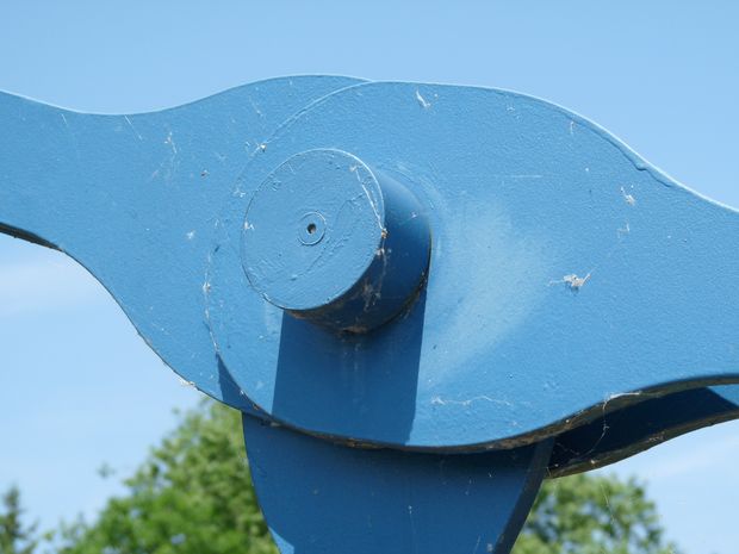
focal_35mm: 125
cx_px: 370
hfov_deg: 15.8
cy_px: 277
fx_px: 2669
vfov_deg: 11.9
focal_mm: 22.3
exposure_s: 1/400
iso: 100
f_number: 5.6
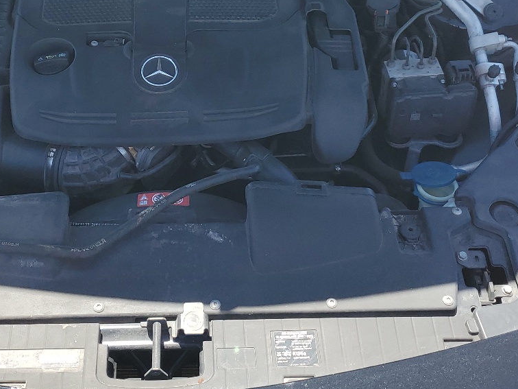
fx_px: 823
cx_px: 176
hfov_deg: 34.6
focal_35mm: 55
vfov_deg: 25.6
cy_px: 31
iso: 50
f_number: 1.5
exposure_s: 1/1111
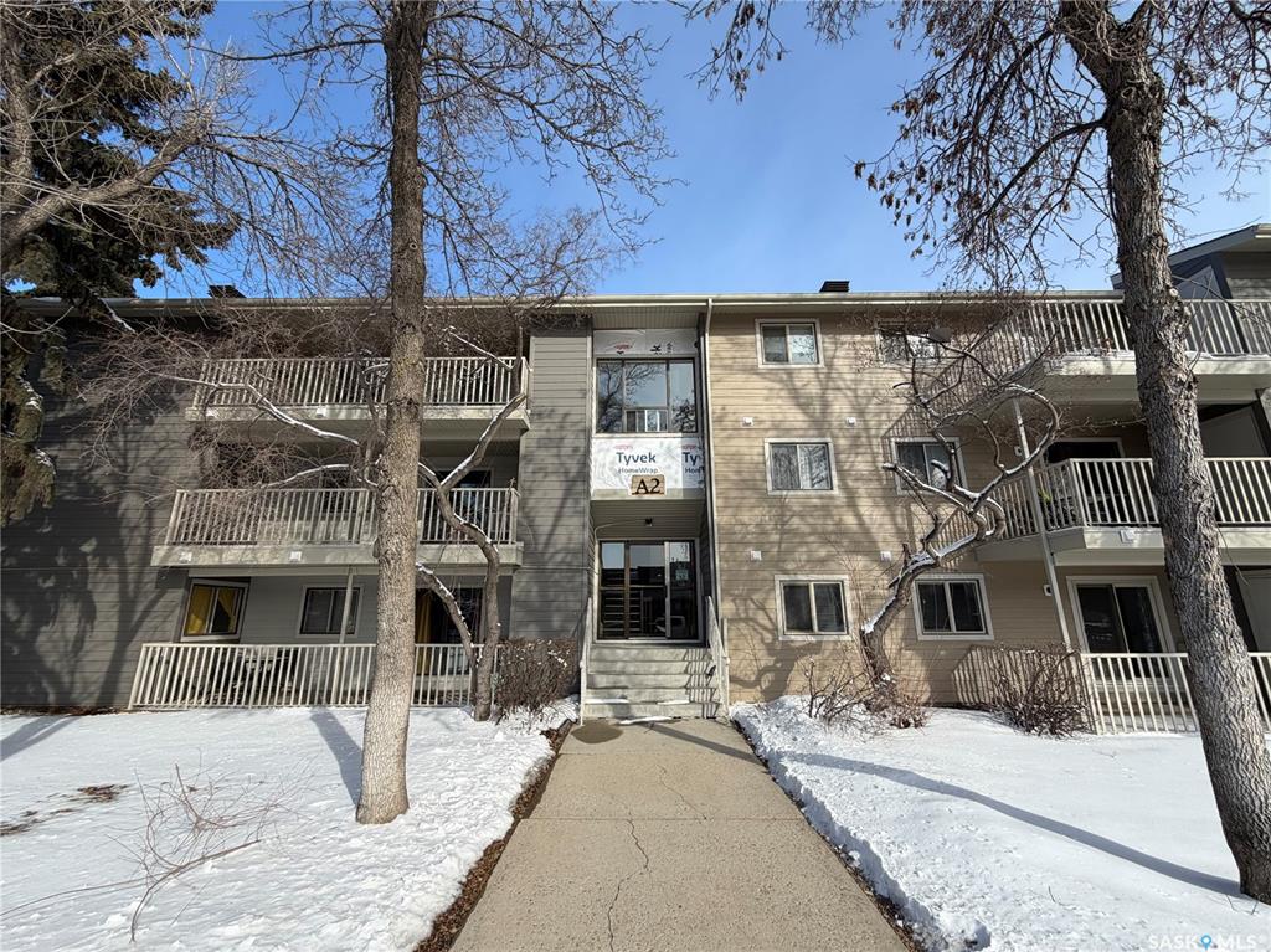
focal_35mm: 14
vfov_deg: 85.6
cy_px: 476
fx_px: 514
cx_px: 636
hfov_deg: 102.1
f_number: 2.2
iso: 25
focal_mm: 2.22
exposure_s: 1/770
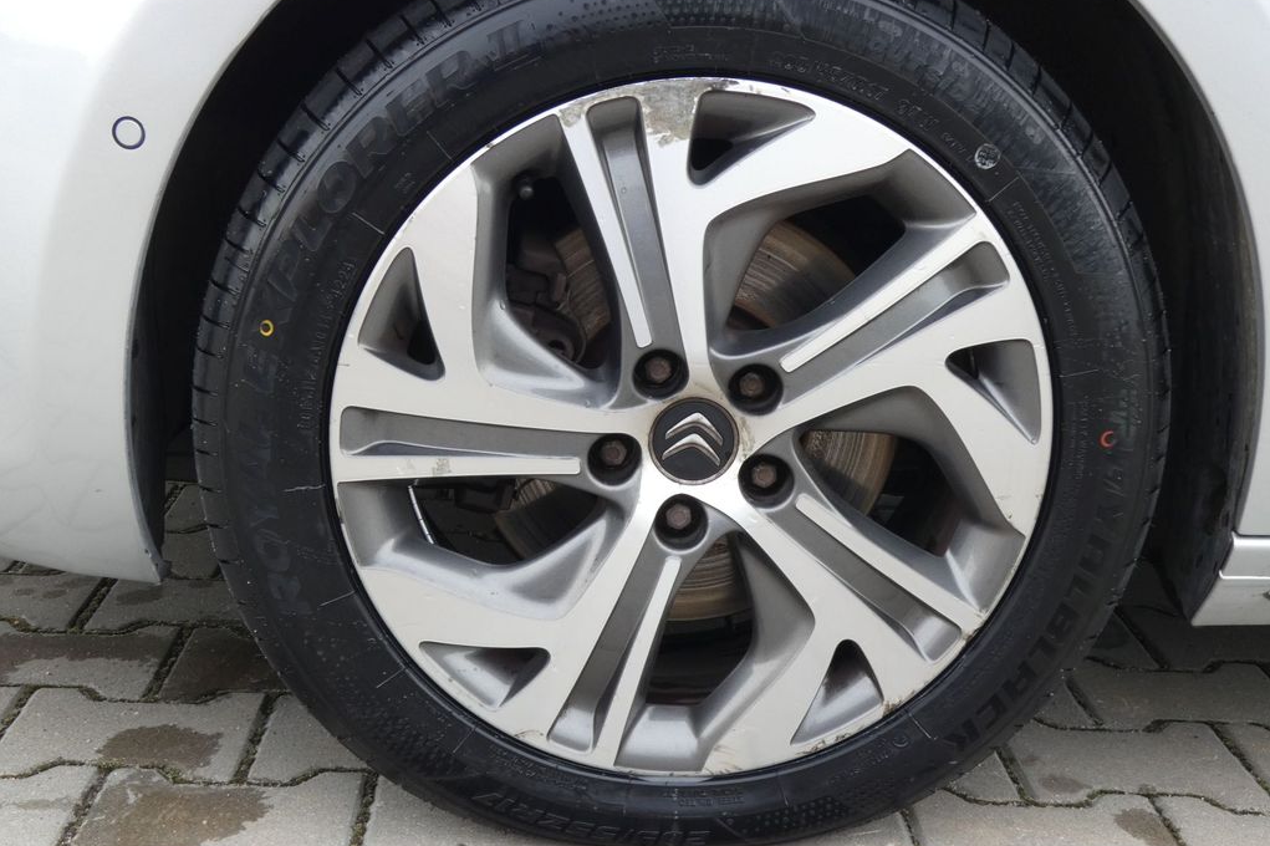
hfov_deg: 41.1
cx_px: 636
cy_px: 419
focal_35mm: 48
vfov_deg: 28.1
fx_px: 1693
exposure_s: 1/80
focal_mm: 8.2
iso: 125
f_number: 5.6
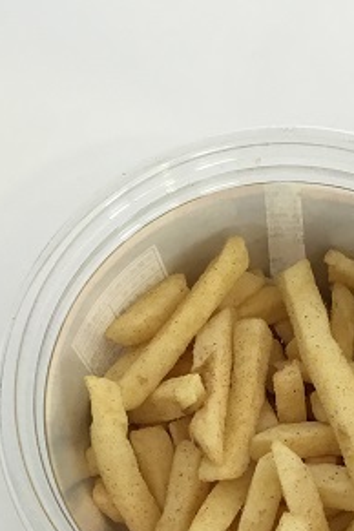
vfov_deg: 27.9
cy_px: 420
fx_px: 1047
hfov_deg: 19.0
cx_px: 281
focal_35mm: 71
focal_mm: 3.3
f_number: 2.4
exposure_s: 1/30
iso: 50
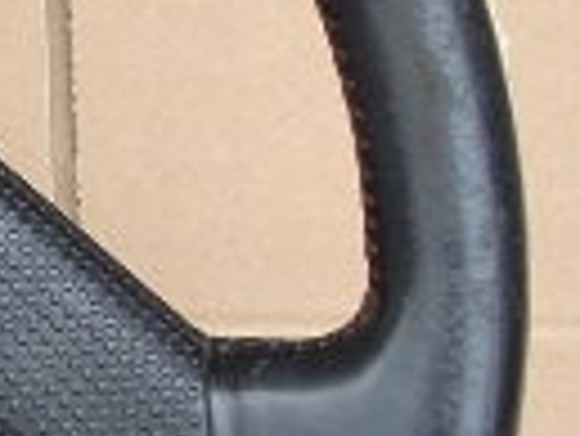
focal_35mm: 183
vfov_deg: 8.1
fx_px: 3069
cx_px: -450
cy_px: 189
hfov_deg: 10.2
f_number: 2.8
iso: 64
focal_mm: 6.2
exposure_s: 1/35.6
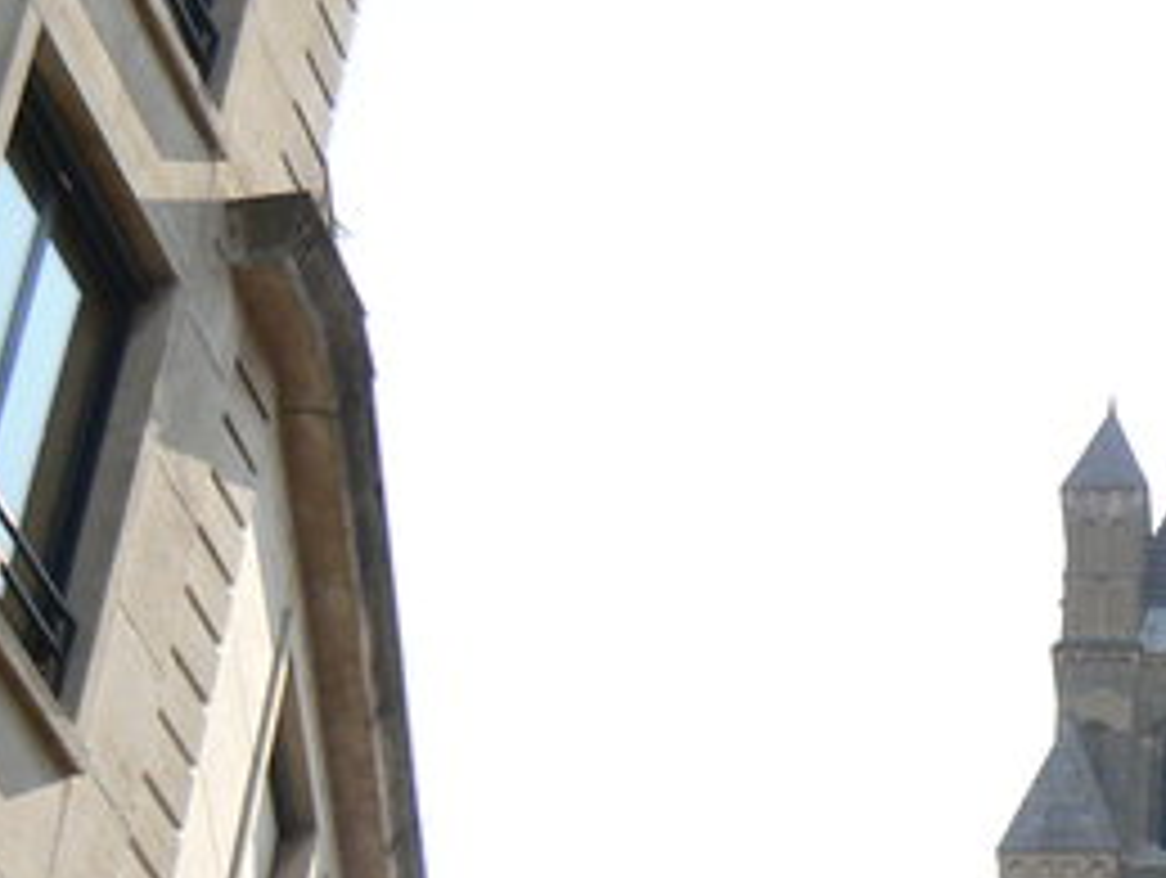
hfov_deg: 17.0
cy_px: 1301
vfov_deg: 12.7
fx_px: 3744
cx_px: 1337
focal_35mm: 111
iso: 100
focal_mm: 6
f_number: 3.6
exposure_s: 1/1000
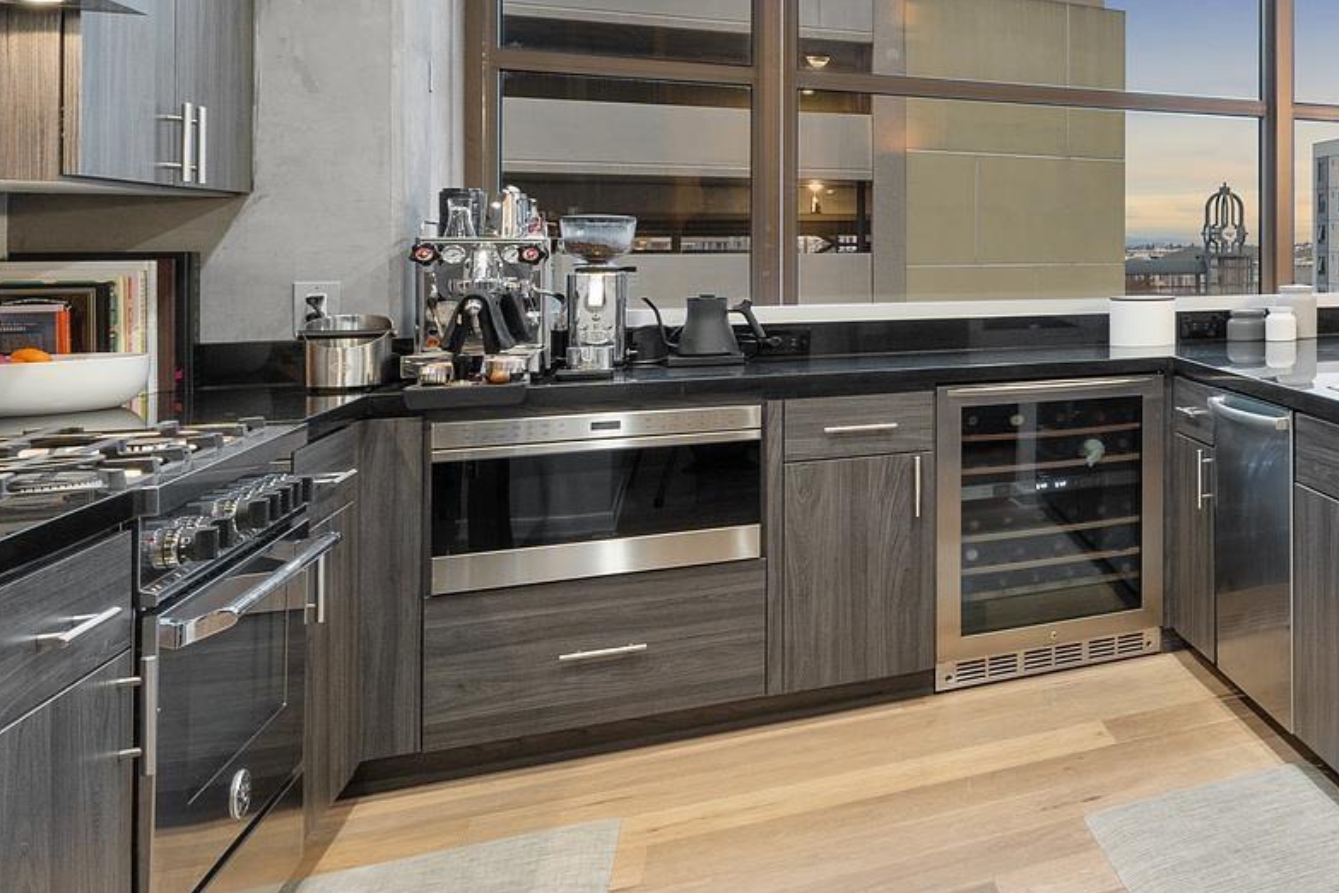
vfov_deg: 38.0
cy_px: 234
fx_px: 1265
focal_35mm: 34
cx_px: 1686
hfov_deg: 37.8
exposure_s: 1/3
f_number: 9
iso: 200
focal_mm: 13
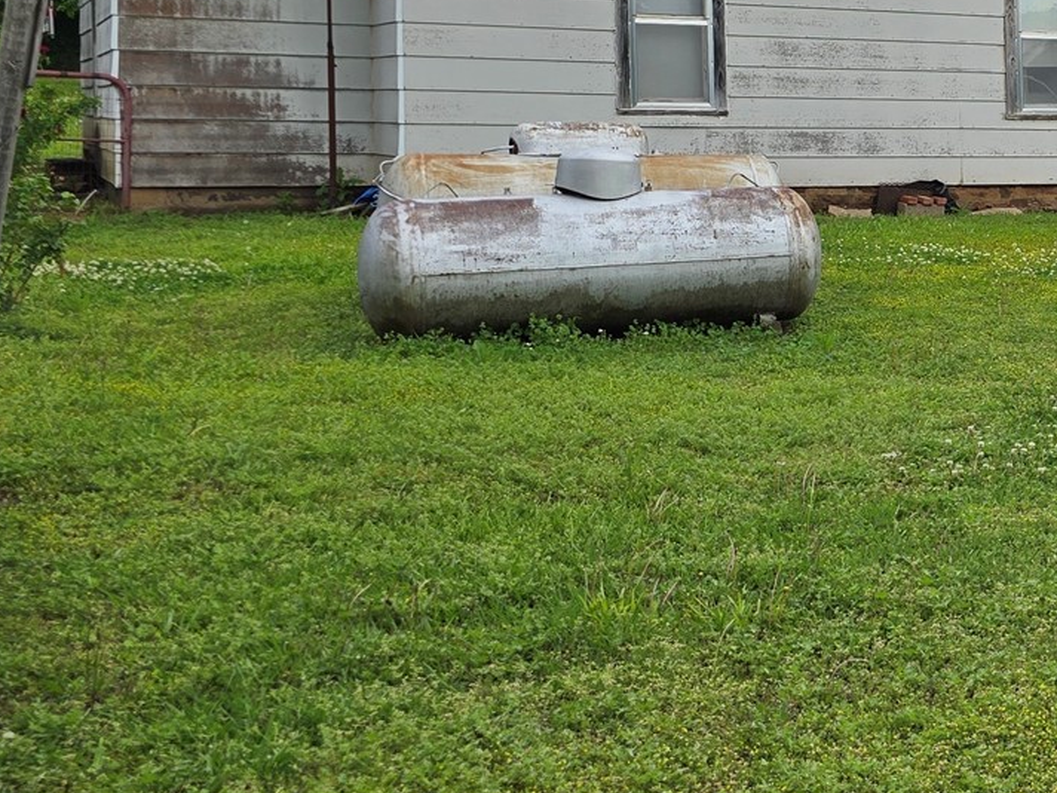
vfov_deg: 23.5
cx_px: 1367
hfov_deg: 26.5
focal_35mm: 62
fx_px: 1893
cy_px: 215
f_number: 1.7
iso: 12
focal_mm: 6.3
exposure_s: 1/659
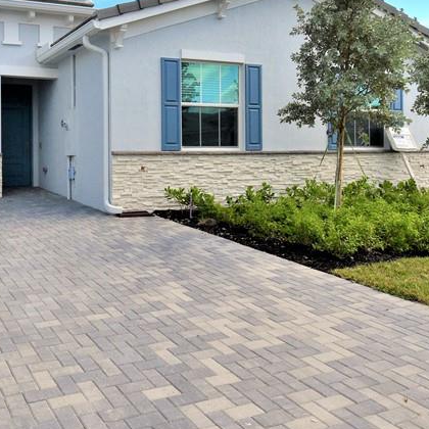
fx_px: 463
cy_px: 149
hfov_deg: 46.6
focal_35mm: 33
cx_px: 74
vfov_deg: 49.0
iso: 220
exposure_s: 1/500
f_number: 11
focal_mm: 10
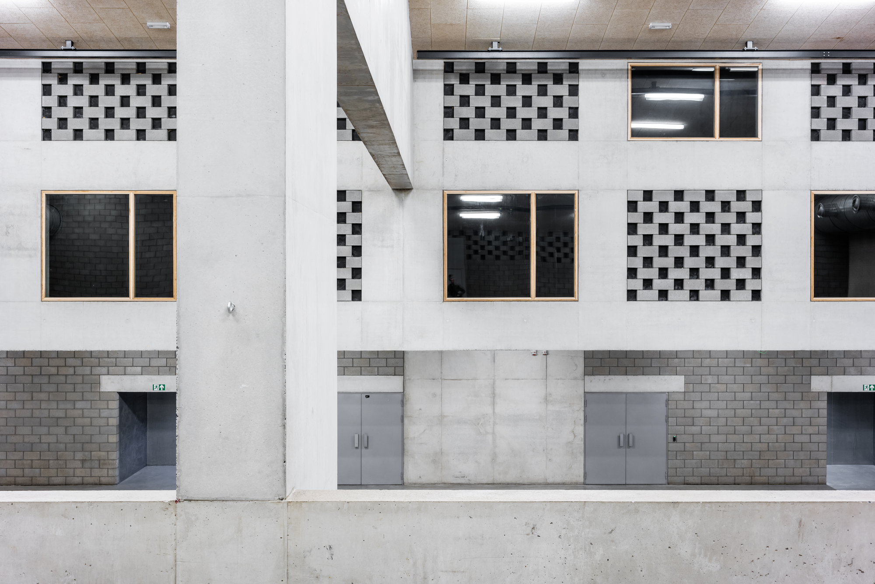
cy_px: 292
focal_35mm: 40
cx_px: 438
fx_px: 972
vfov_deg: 33.4
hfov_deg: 48.5
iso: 250
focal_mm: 40
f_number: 13
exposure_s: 1.6
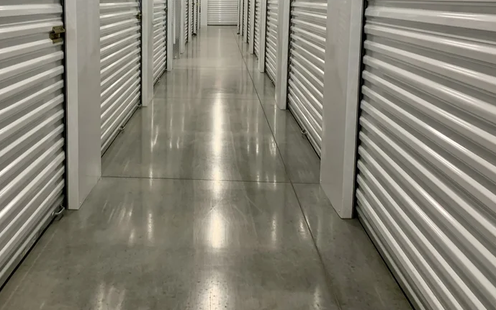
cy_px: 70
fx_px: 541
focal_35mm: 40
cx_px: 186
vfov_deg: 31.3
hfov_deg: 48.8
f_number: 1.8
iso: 100
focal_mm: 4.25
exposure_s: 1/87
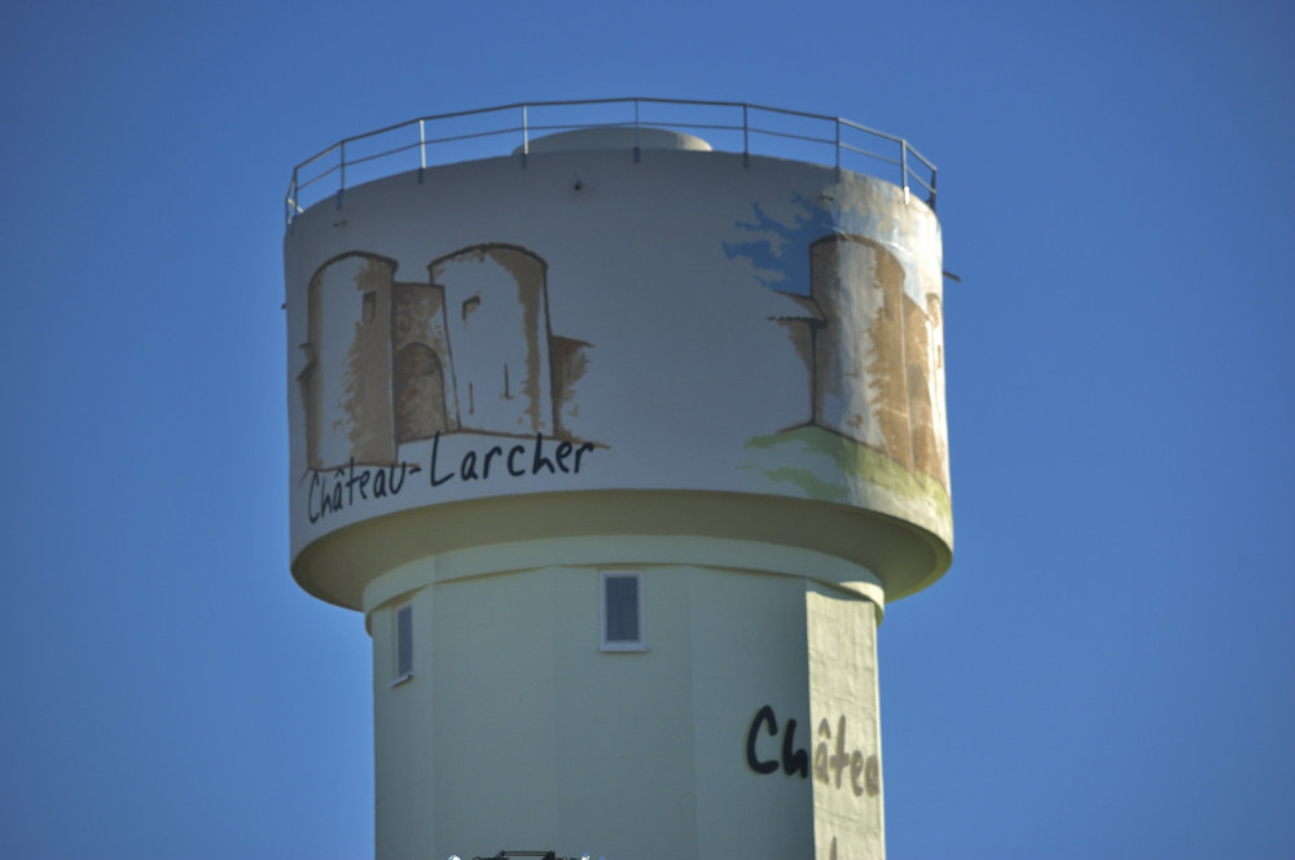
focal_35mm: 262
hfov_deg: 7.9
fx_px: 9430
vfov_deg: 5.2
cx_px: 648
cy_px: 430
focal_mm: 175
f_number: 7.1
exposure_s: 1/800
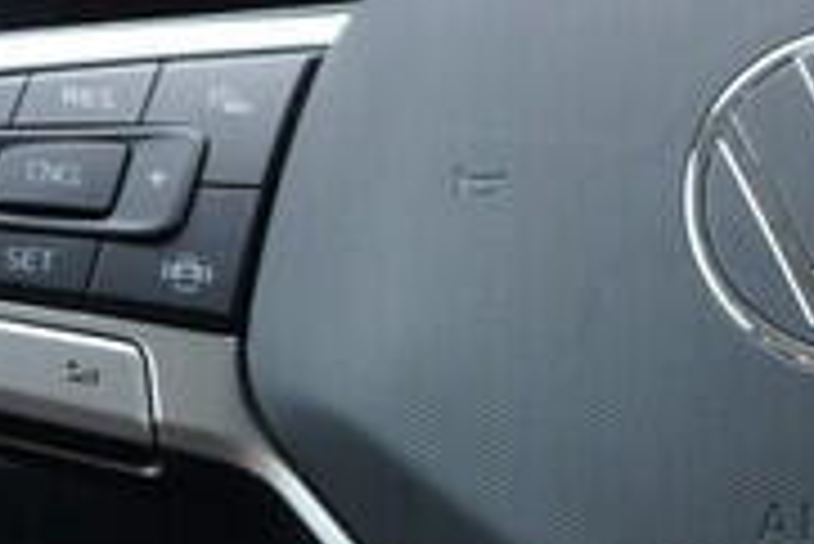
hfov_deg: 9.9
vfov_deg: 6.7
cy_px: 241
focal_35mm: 204
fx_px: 4616
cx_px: 980
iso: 250
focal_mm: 24
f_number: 2.8
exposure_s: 1/40
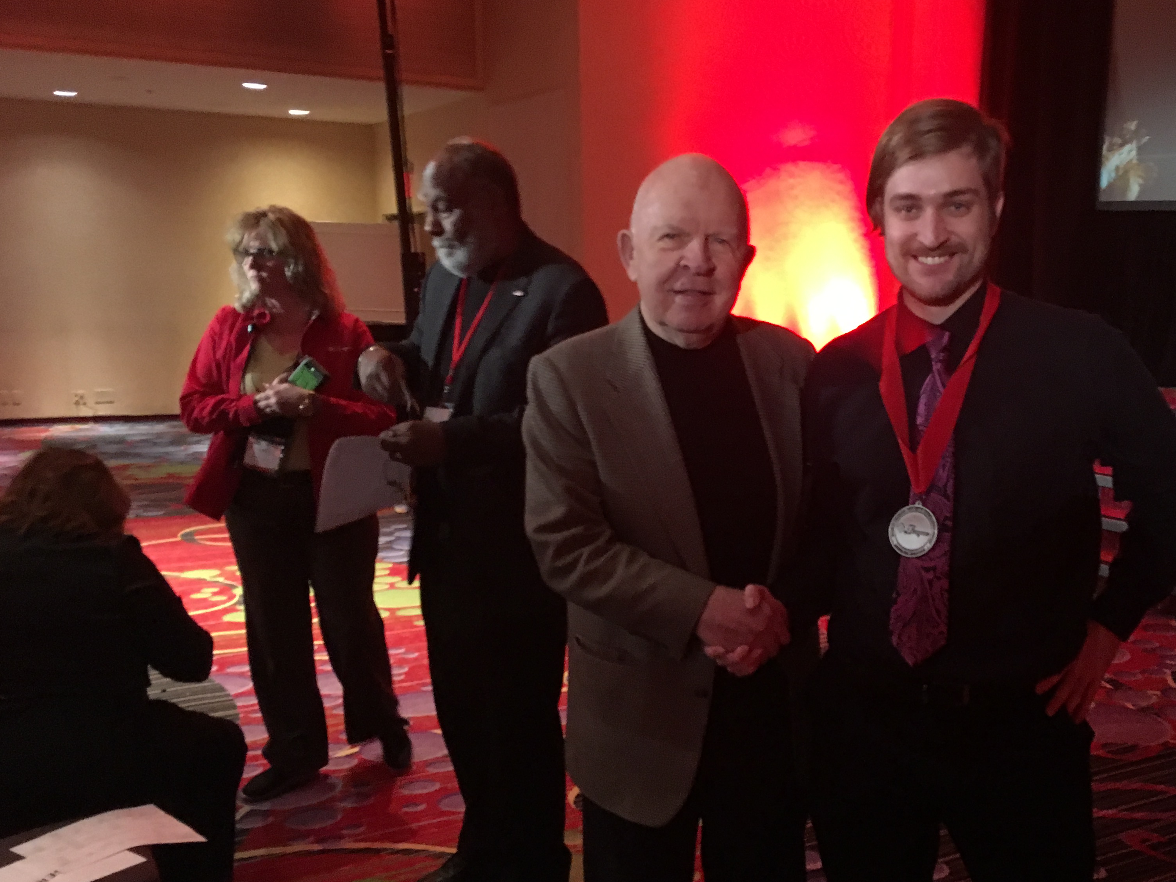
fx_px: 1325
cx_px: 771
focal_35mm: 39
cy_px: 539
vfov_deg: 36.7
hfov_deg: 47.2
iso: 250
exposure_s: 1/15
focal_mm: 4.15
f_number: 2.2
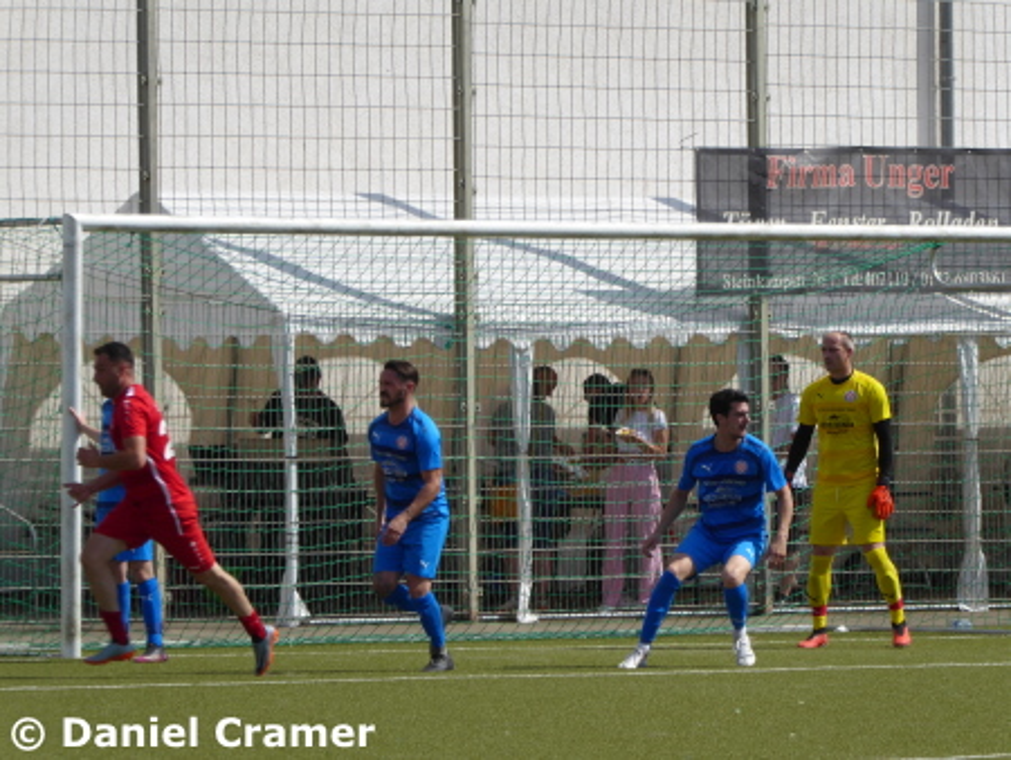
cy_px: 380
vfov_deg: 4.6
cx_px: 506
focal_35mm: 322
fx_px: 9409
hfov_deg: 6.2
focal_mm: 57.7
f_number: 5.9
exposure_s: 1/400
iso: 80
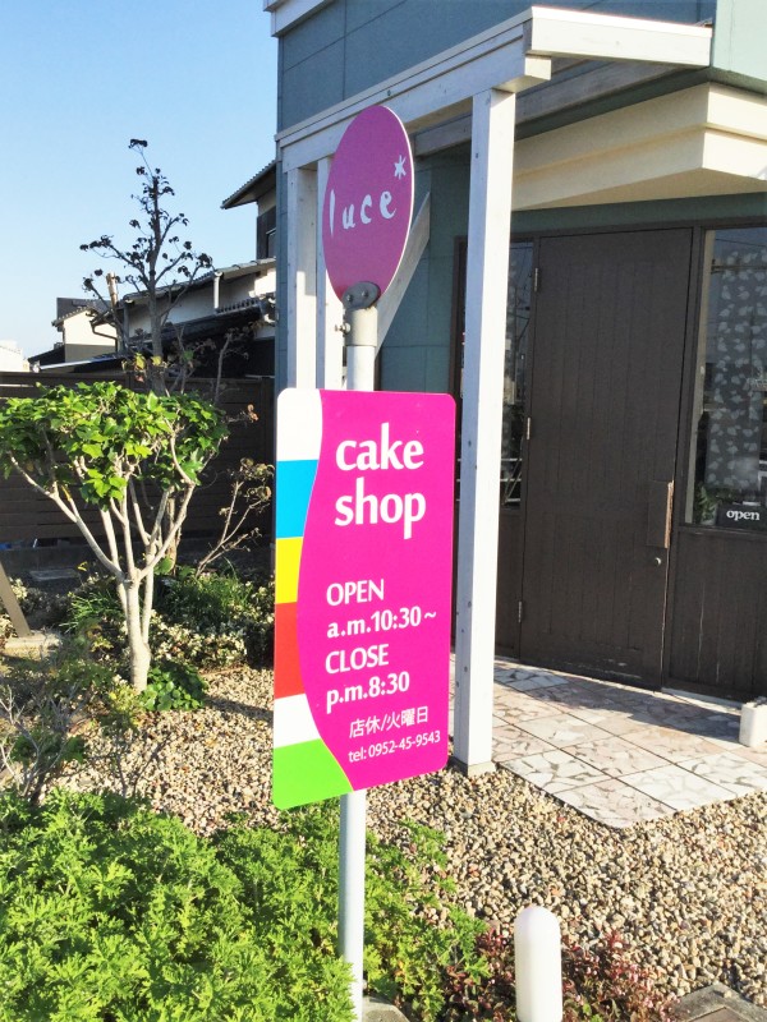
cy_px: 511
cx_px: 384
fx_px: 916
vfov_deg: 58.4
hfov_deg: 45.4
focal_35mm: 31
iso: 25
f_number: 2.4
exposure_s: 1/1508
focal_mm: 3.3
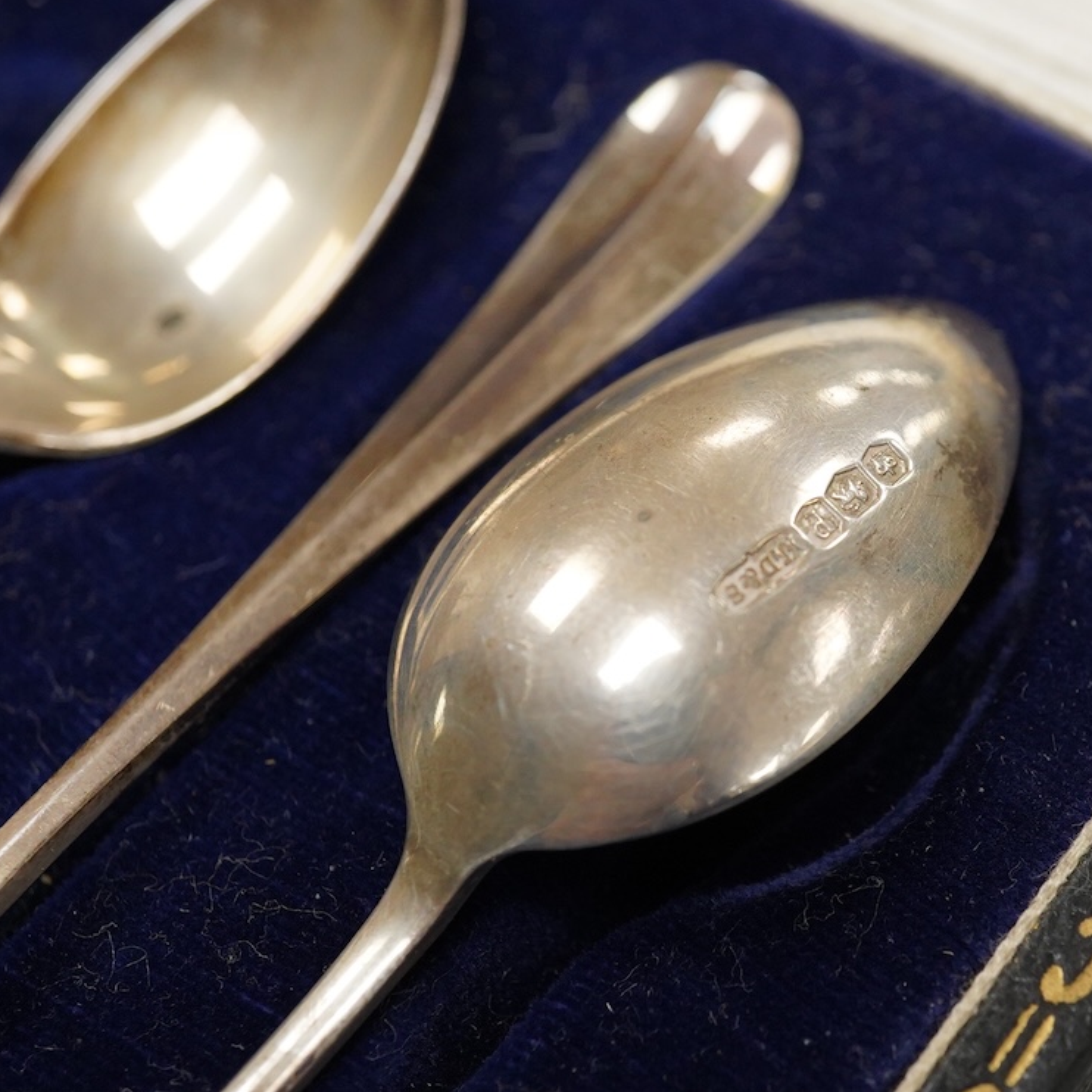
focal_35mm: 58
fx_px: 2070
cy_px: 543
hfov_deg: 29.2
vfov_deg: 29.6
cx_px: 795
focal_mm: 30
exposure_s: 1/250
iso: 2500
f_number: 9
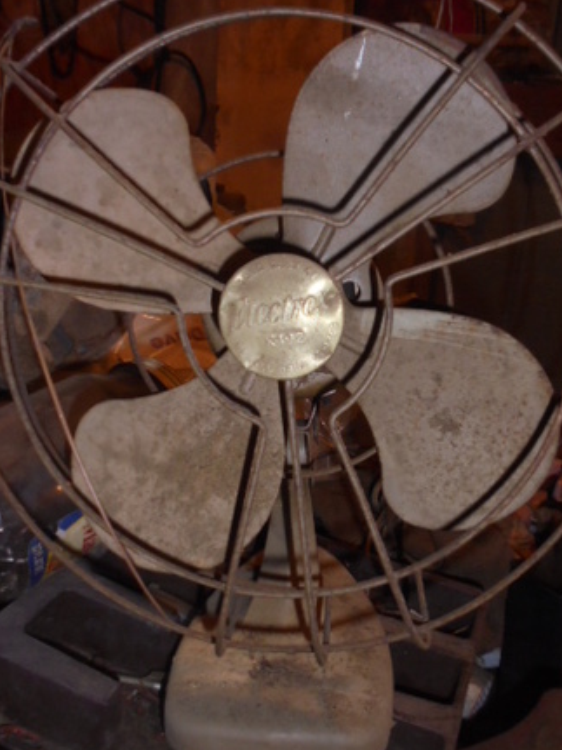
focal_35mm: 35
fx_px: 758
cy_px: 385
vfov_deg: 52.6
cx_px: 321
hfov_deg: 40.6
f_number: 3.5
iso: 200
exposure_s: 1/30
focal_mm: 4.6
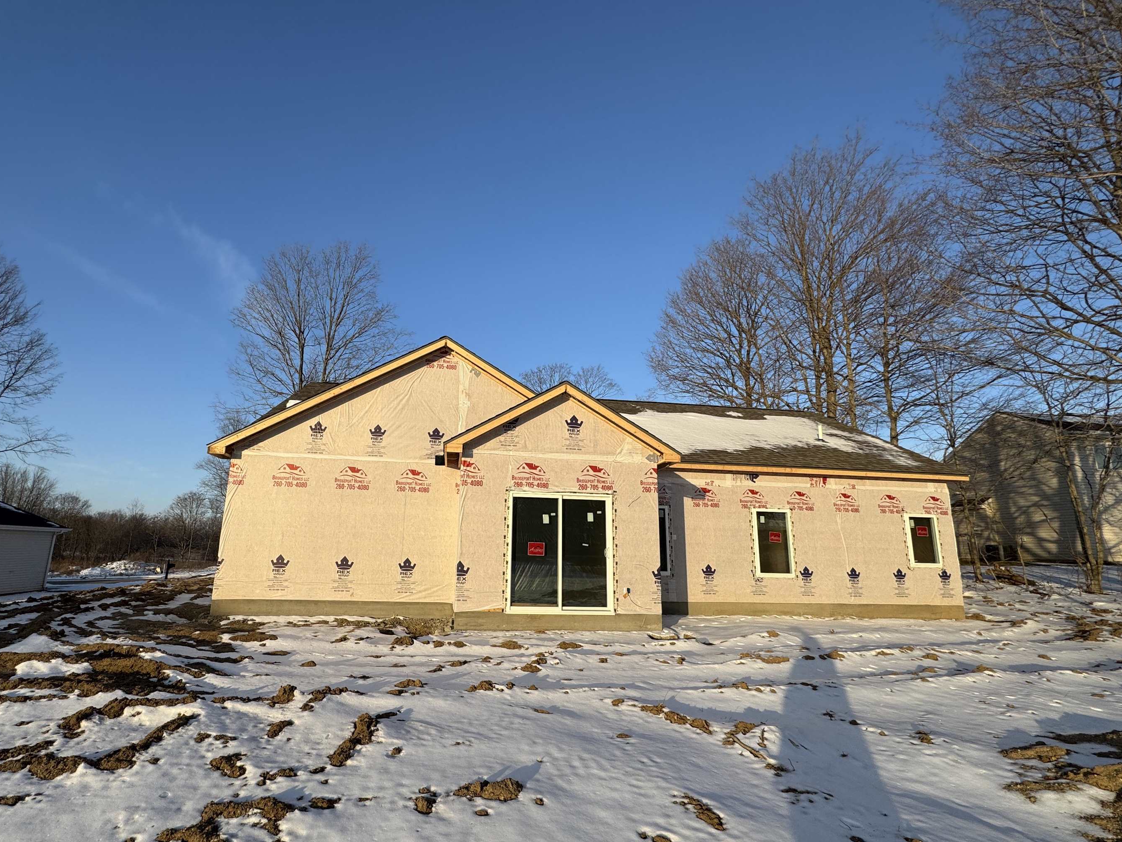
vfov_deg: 78.0
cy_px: 448
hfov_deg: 94.2
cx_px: 508
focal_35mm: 16
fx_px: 519
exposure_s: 1/1748
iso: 50
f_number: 2.2
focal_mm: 2.22
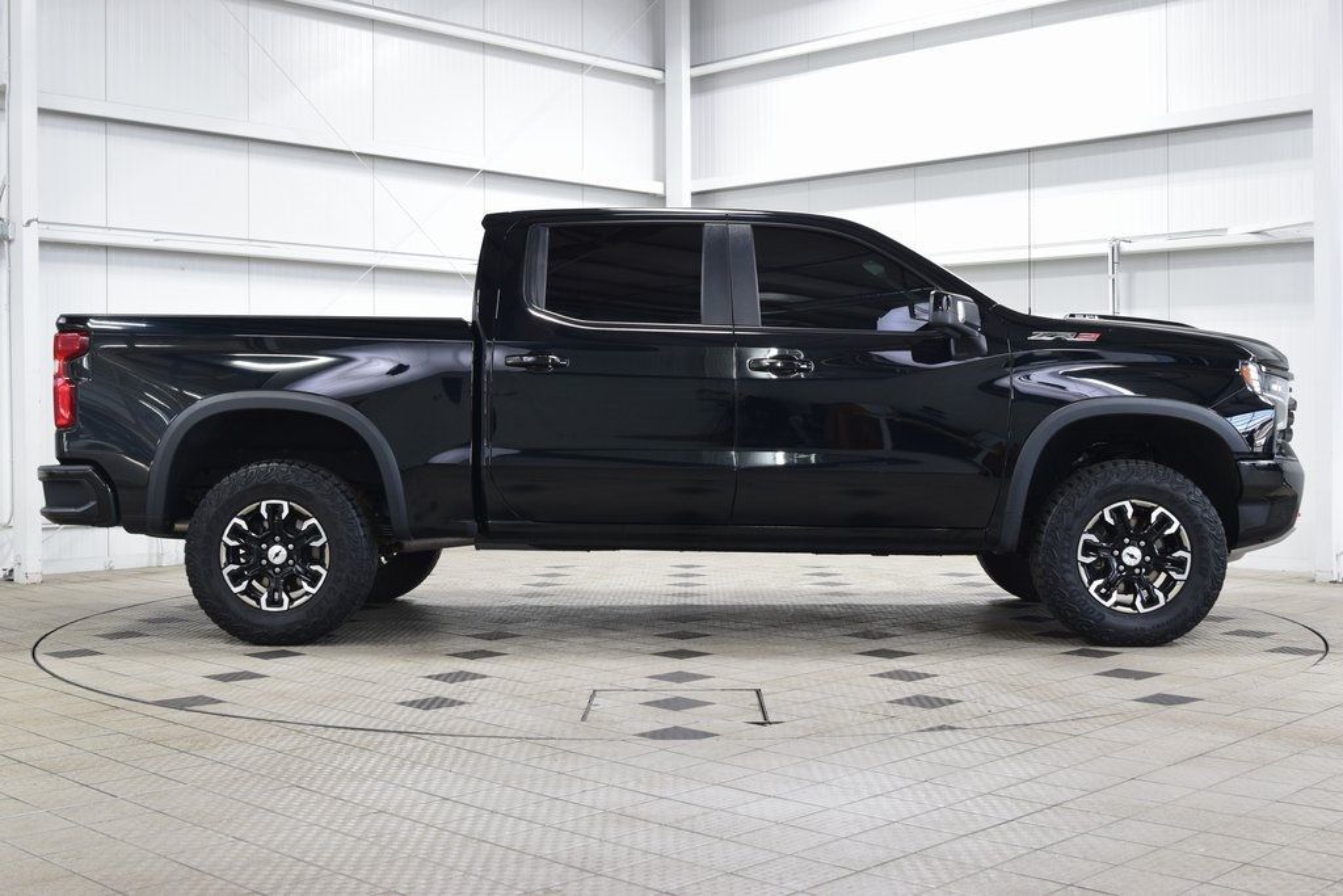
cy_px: 448
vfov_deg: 30.9
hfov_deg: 45.0
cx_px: 672
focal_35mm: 44
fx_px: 1623
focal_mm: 29
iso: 720
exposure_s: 1/15
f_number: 6.3
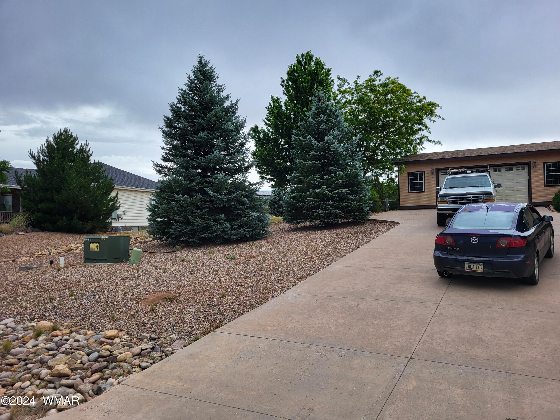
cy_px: 210
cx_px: 280
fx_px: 421
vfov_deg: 53.1
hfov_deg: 67.3
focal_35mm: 26
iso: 40
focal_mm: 5.4
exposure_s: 1/694
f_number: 1.8
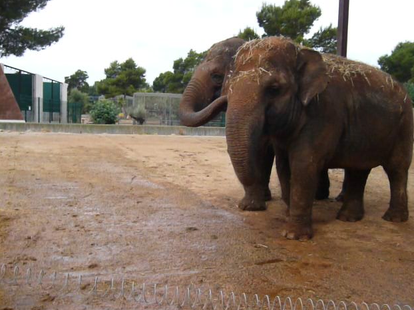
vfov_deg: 40.7
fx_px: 418
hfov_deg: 52.6
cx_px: 212
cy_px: 156
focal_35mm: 35
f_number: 9
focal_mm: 5.5
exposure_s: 1/50
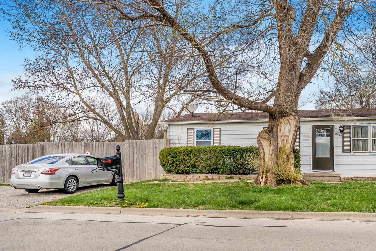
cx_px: 246
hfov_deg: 56.2
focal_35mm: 33
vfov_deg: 39.9
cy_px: 144
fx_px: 345
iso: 320
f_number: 9
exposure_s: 1/320
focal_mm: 23
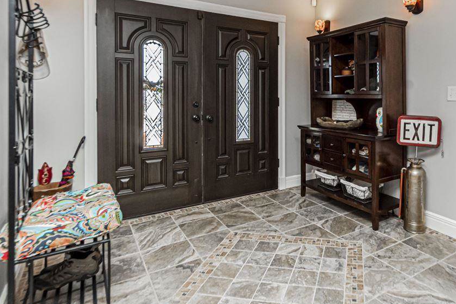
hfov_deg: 74.3
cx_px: 296
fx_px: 291
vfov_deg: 53.8
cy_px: 98
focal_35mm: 23
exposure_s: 1/60
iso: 1400
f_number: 10
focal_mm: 10
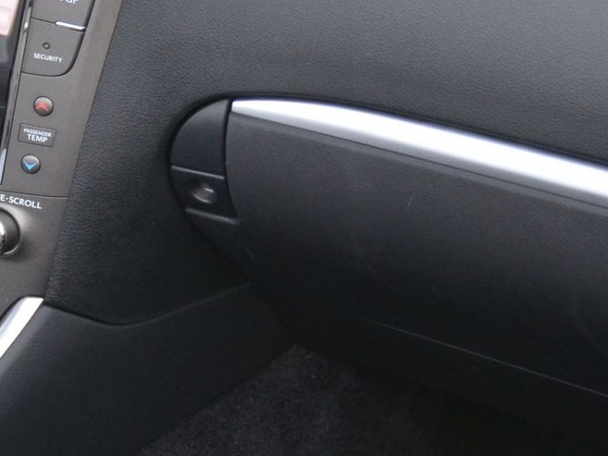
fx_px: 2597
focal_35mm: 148
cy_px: 196
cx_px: -161
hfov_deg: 12.9
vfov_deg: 10.0
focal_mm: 27
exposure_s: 1/500
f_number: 4
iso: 800
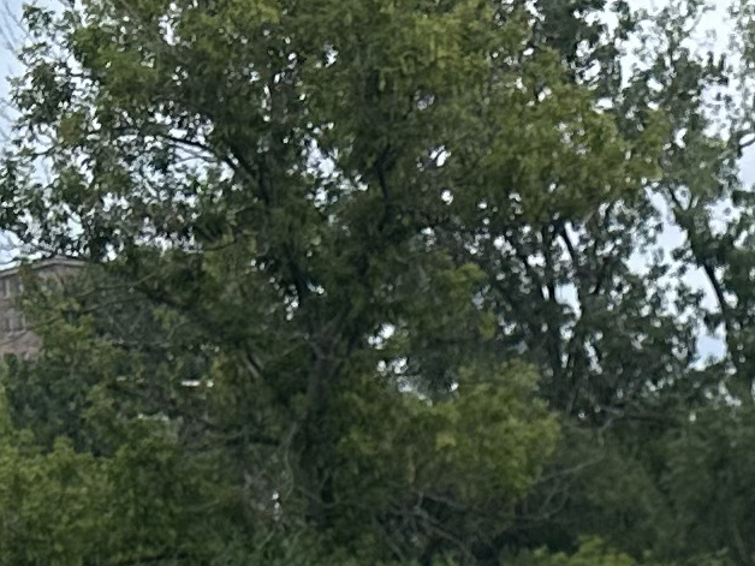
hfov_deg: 12.4
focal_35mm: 154
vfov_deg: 8.3
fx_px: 3359
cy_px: 1658
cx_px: 994
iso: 80
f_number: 1.78
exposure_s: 1/2410
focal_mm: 6.86
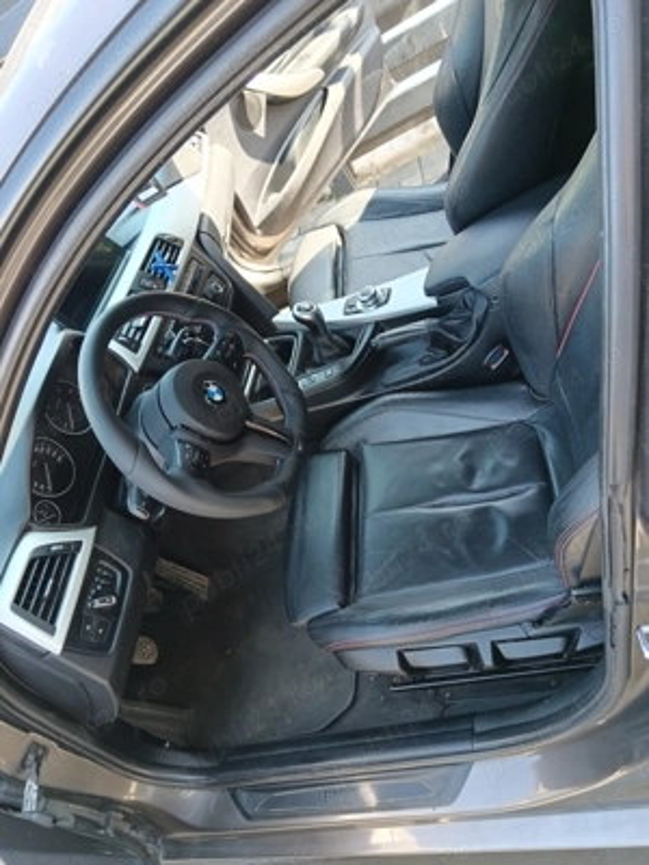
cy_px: 432
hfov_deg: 51.4
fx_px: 675
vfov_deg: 65.3
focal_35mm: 27
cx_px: 324
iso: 332
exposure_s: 1/50
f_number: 1.9
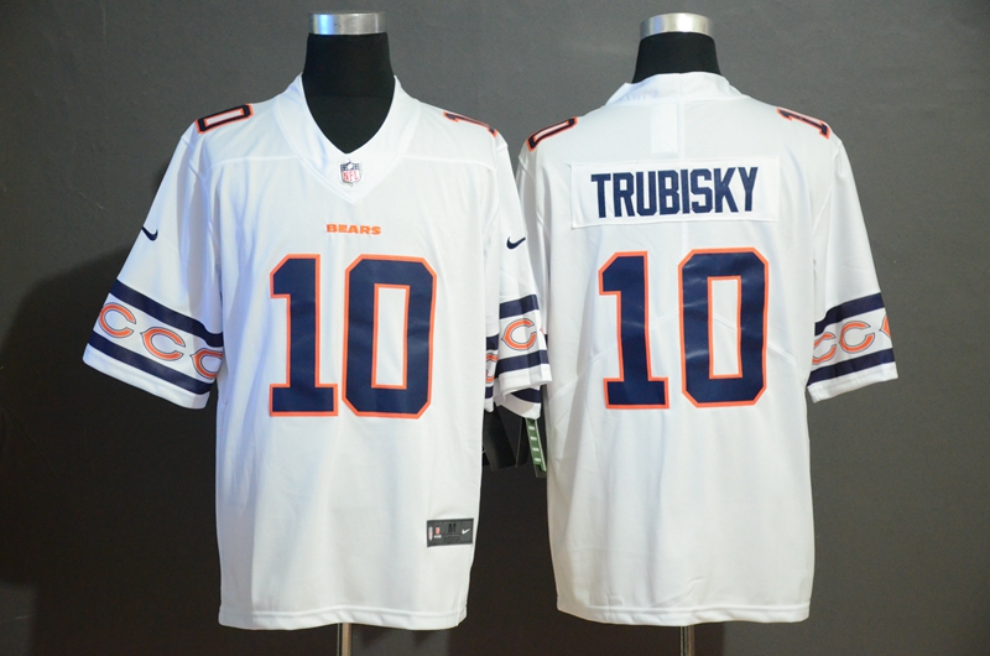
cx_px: 495
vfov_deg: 15.1
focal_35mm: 90
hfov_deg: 22.7
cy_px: 328
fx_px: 2470
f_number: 5
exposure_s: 1/20
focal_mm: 60
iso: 4000
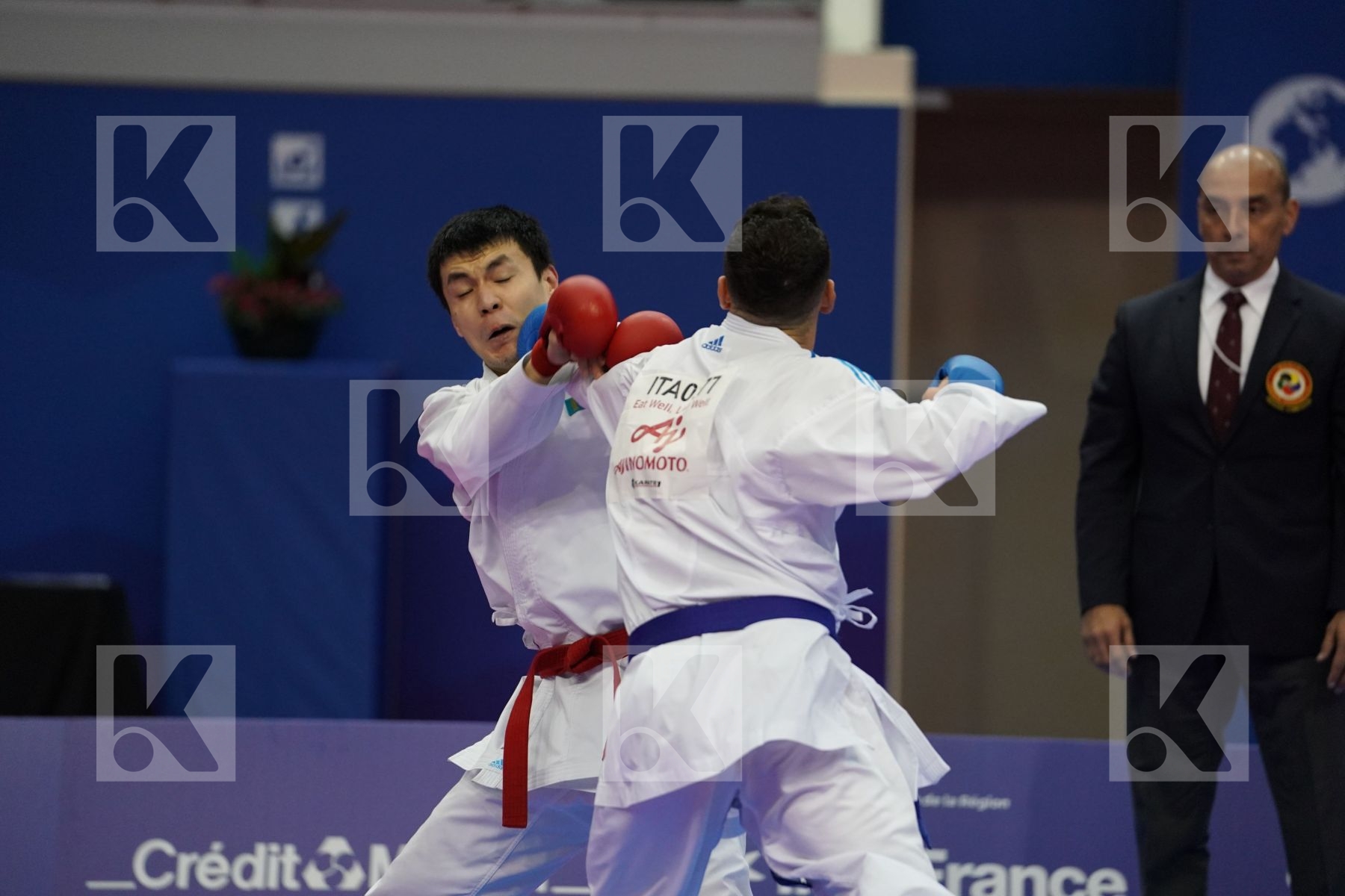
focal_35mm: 200
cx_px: 672
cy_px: 448
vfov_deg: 6.9
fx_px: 7472
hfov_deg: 10.3
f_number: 2.8
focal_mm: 200
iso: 3200
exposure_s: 1/1000
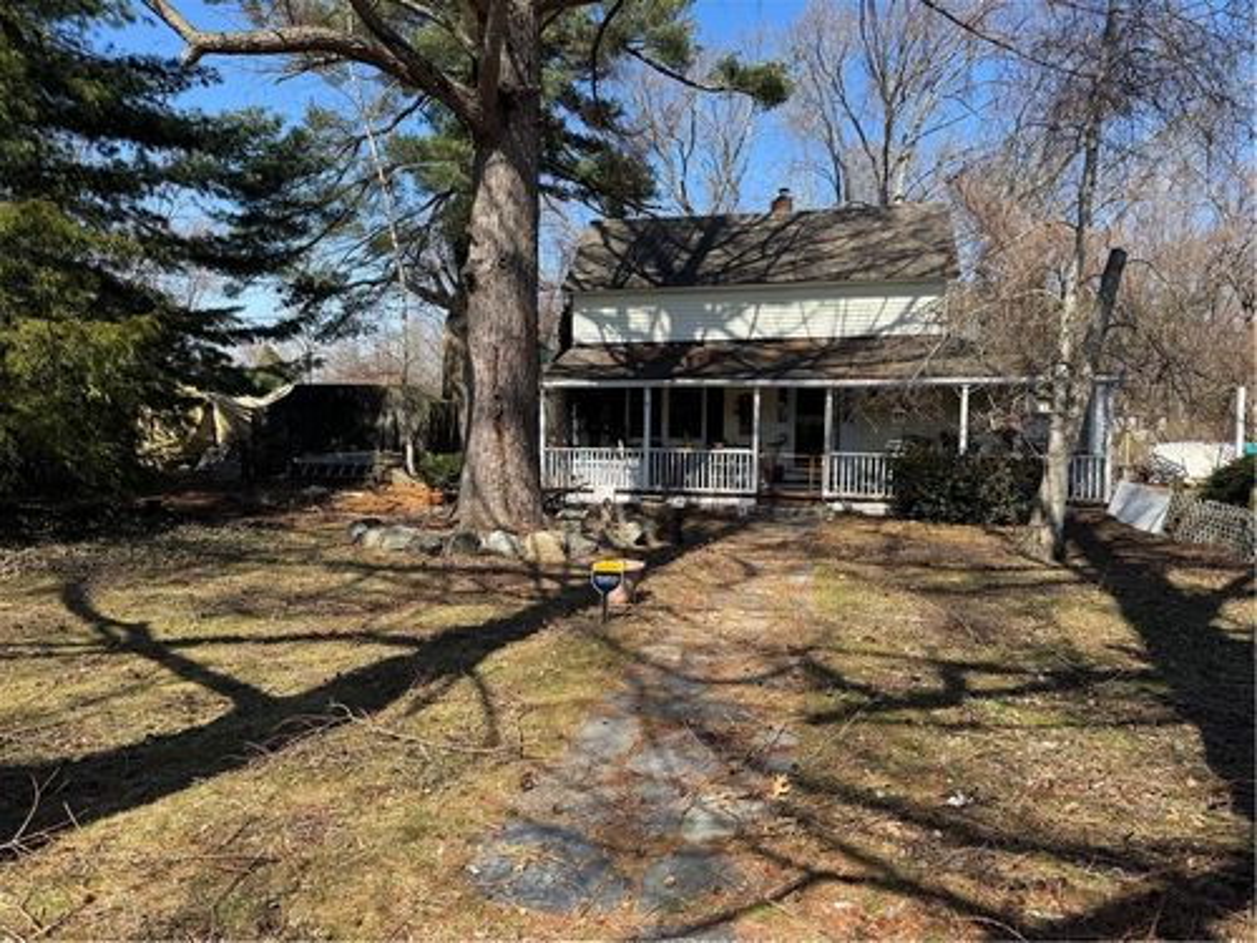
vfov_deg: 56.8
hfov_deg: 71.6
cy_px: 472
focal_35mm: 24
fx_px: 872
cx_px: 628
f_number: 1.78
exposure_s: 1/2041
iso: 80
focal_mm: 6.76
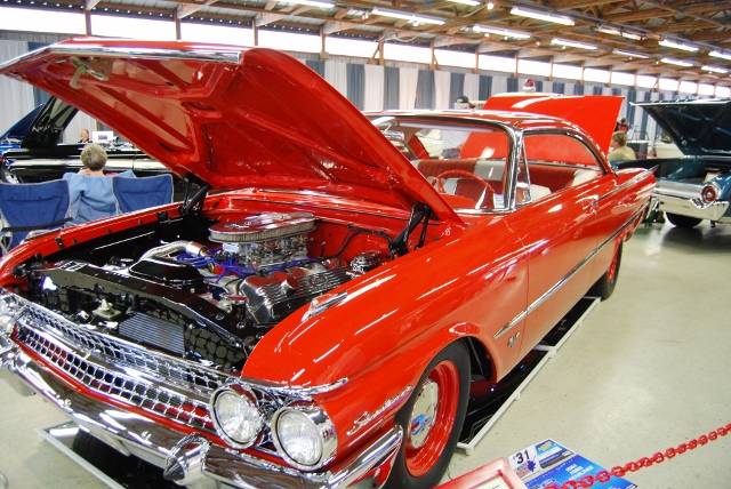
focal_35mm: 27
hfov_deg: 67.3
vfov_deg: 48.0
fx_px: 549
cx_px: 366
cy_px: 244
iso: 640
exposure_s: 1/30
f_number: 3.5
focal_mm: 18
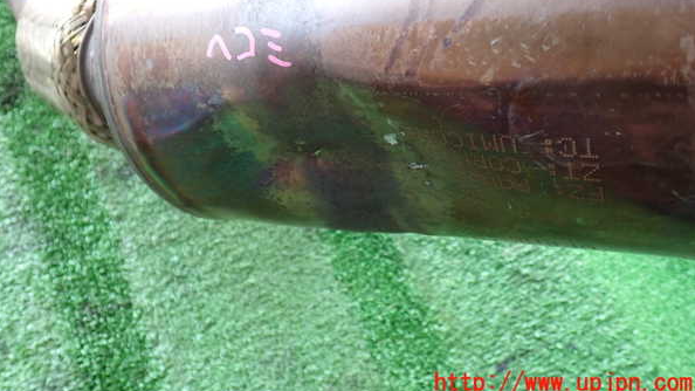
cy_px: 135
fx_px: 608
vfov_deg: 35.3
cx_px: 348
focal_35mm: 33
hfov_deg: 59.5
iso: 200
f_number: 2.3
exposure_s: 1/50
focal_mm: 5.4
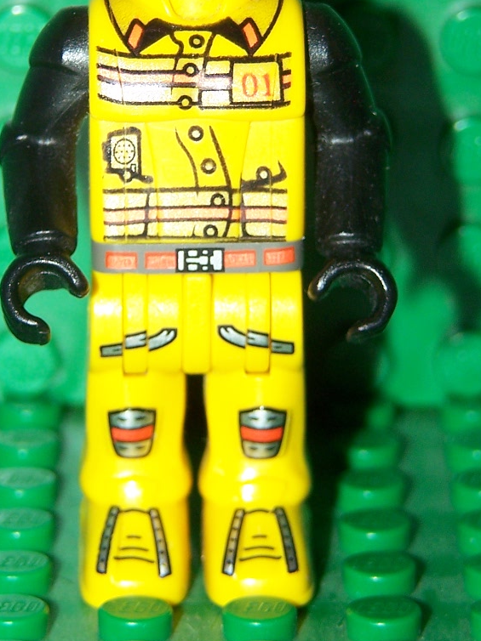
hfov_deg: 5.8
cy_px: 207
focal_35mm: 254
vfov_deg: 7.8
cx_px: 255
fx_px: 4709
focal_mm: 21.2
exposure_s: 1/100
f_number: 3.2
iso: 80
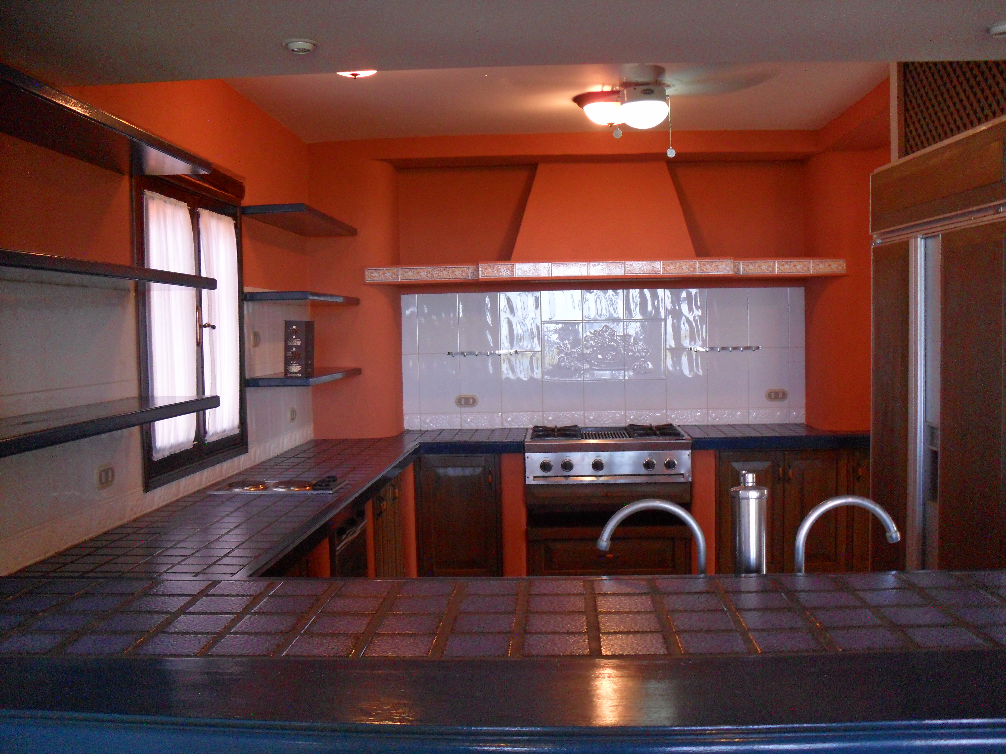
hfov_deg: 52.6
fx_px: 1017
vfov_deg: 40.7
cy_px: 377
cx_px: 503
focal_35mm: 35
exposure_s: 1/45
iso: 160
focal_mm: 6.3
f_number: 3
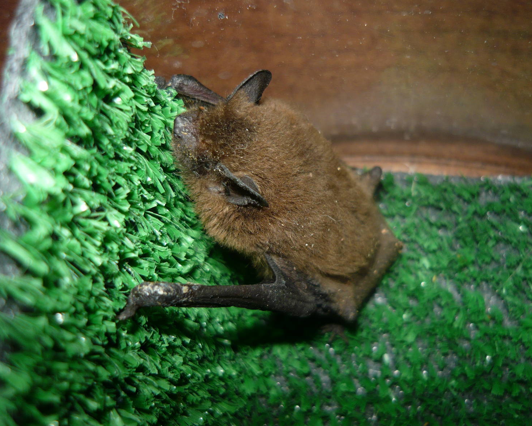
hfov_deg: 51.5
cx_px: 275
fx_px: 551
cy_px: 212
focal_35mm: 35
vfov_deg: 42.2
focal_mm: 5.5
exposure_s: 1/30
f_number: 2.8
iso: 100
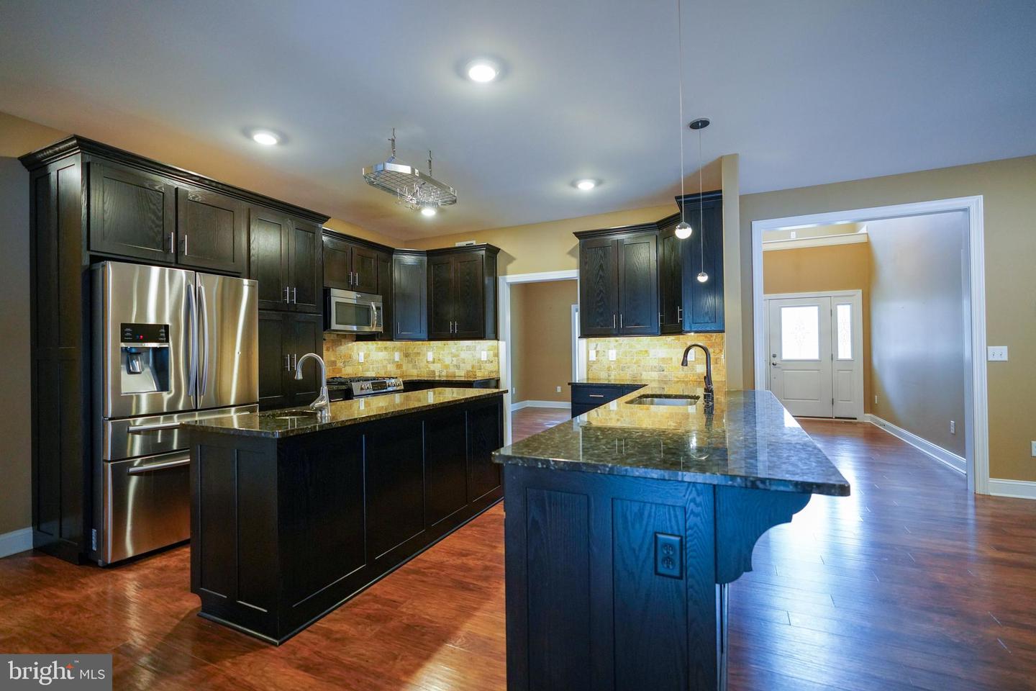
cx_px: 518
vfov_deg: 73.7
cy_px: 346
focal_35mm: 16
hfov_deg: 96.7
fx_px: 460
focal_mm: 16
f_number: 2.8
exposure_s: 1/160
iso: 3200
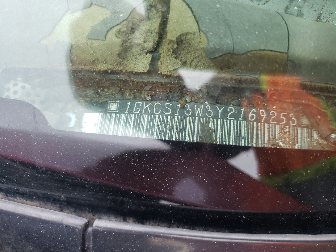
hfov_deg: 67.3
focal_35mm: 26
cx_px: 168
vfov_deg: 53.1
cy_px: 126
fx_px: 252
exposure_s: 1/60.2
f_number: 1.5
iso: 77
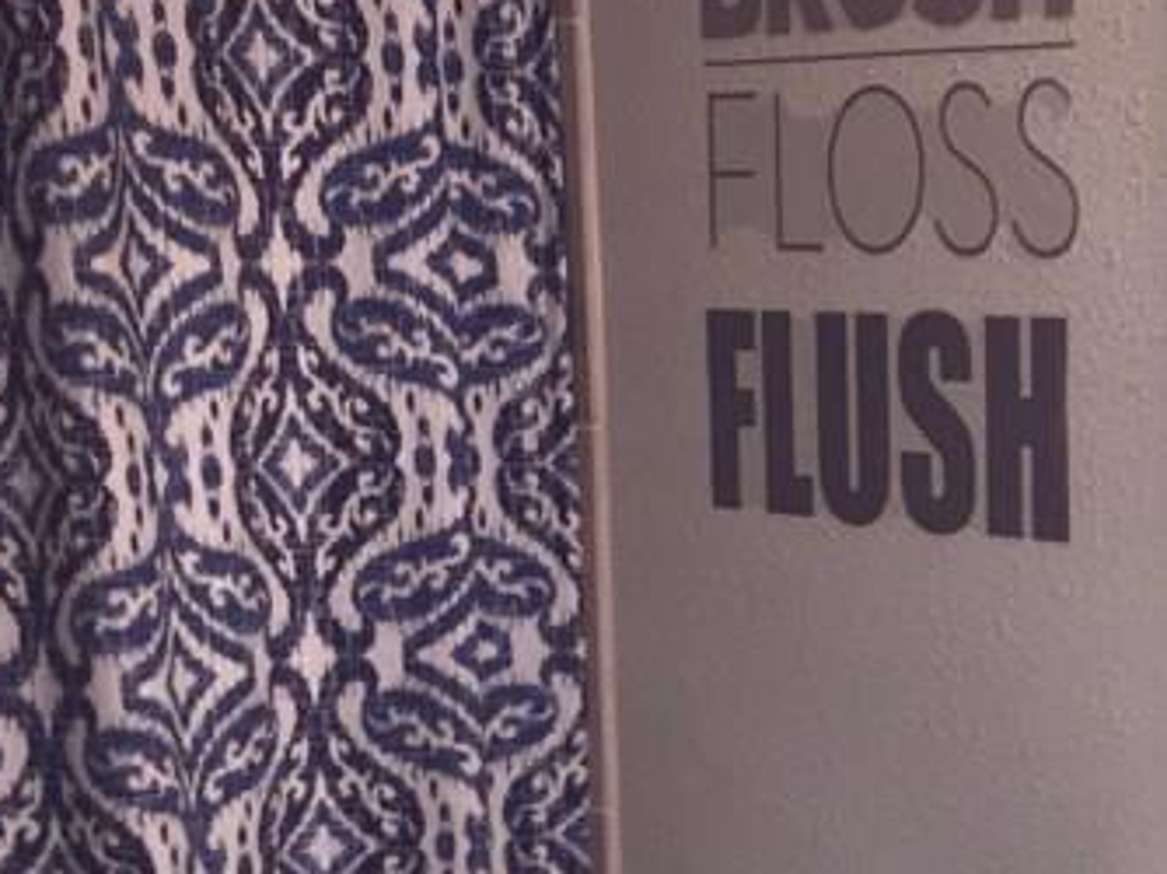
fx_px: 2998
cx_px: 1349
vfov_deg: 16.2
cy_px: 905
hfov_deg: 20.8
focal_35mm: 89
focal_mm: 4.15
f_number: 2.2
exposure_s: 1/30
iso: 80
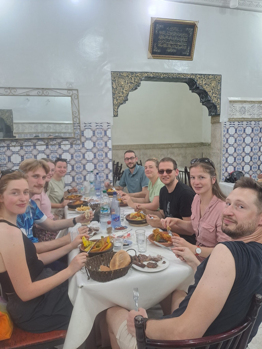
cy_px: 174
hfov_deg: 54.9
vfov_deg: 69.4
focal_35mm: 25
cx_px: 131
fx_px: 252
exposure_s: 1/50
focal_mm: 4.65
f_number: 1.8
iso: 125
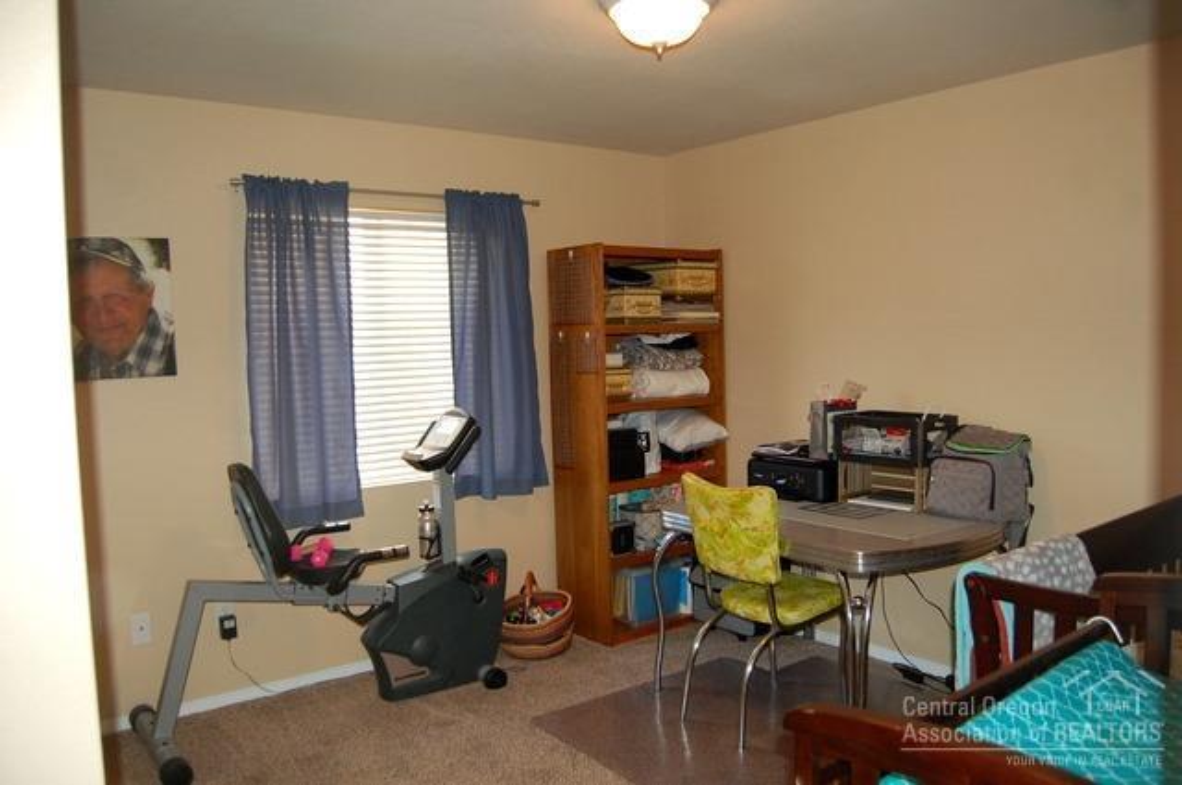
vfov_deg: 47.8
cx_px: 591
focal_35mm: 27
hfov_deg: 67.4
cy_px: 392
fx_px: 885
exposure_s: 1/60
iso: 400
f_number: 3.5
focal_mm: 18
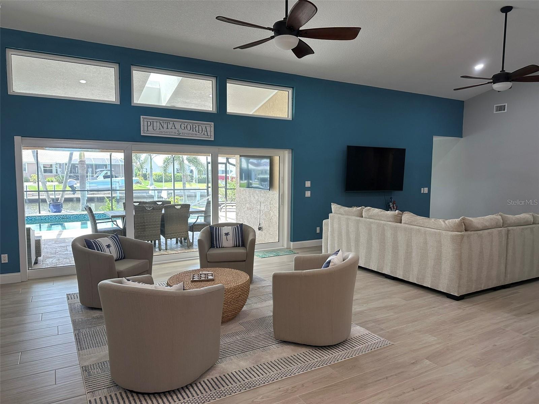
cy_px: 202
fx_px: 374
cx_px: 270
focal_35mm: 24
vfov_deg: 56.8
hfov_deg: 71.6
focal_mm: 6.86
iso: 100
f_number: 1.78
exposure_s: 1/146
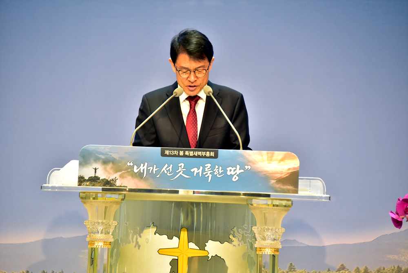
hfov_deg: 8.9
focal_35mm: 230
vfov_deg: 6.0
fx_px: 2608
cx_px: 204
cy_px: 136
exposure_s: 1/125
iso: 3600
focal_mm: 230
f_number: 5.6
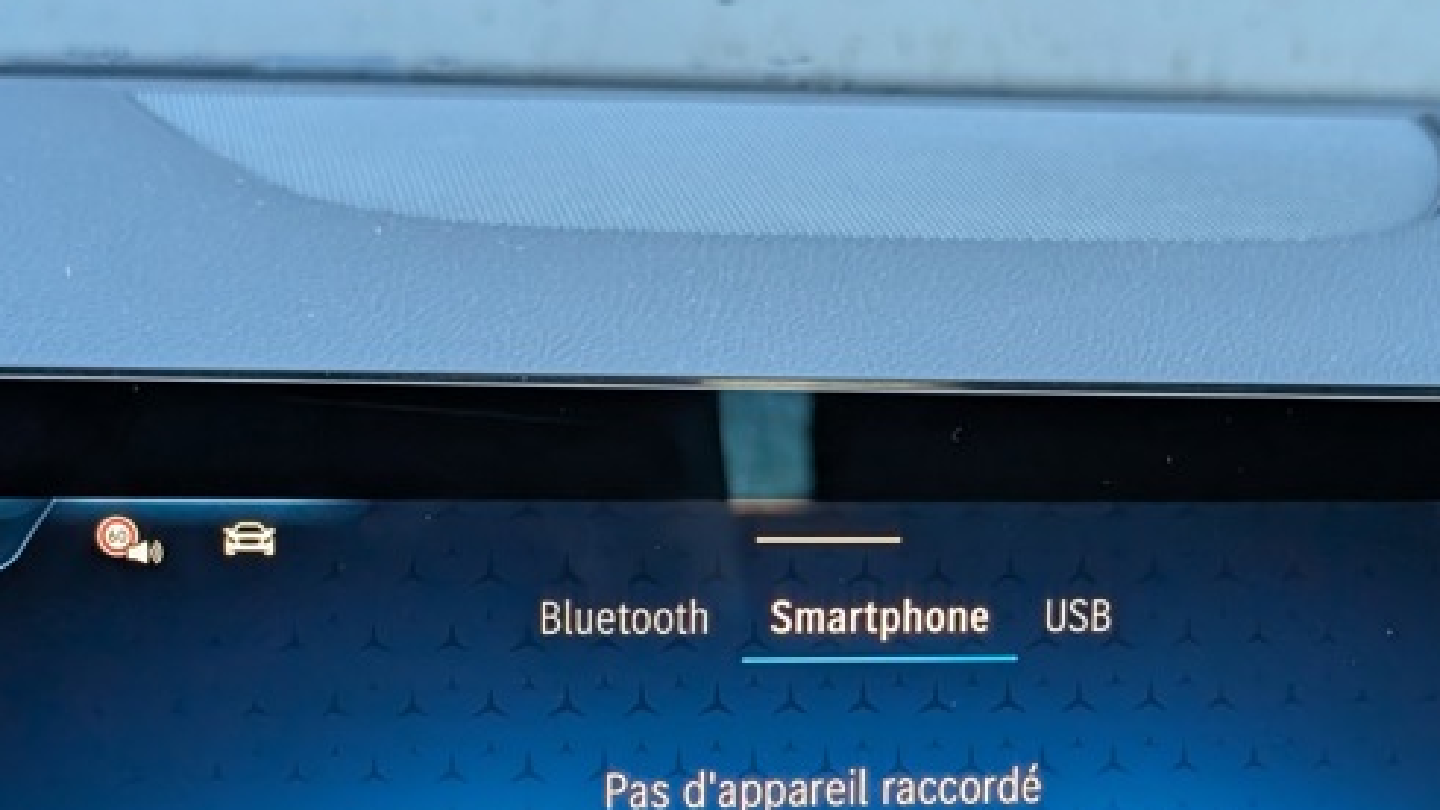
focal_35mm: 87
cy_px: 748
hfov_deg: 24.4
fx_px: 3321
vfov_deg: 13.8
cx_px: 909
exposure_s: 1/259
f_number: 1.68
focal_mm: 6.9
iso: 232
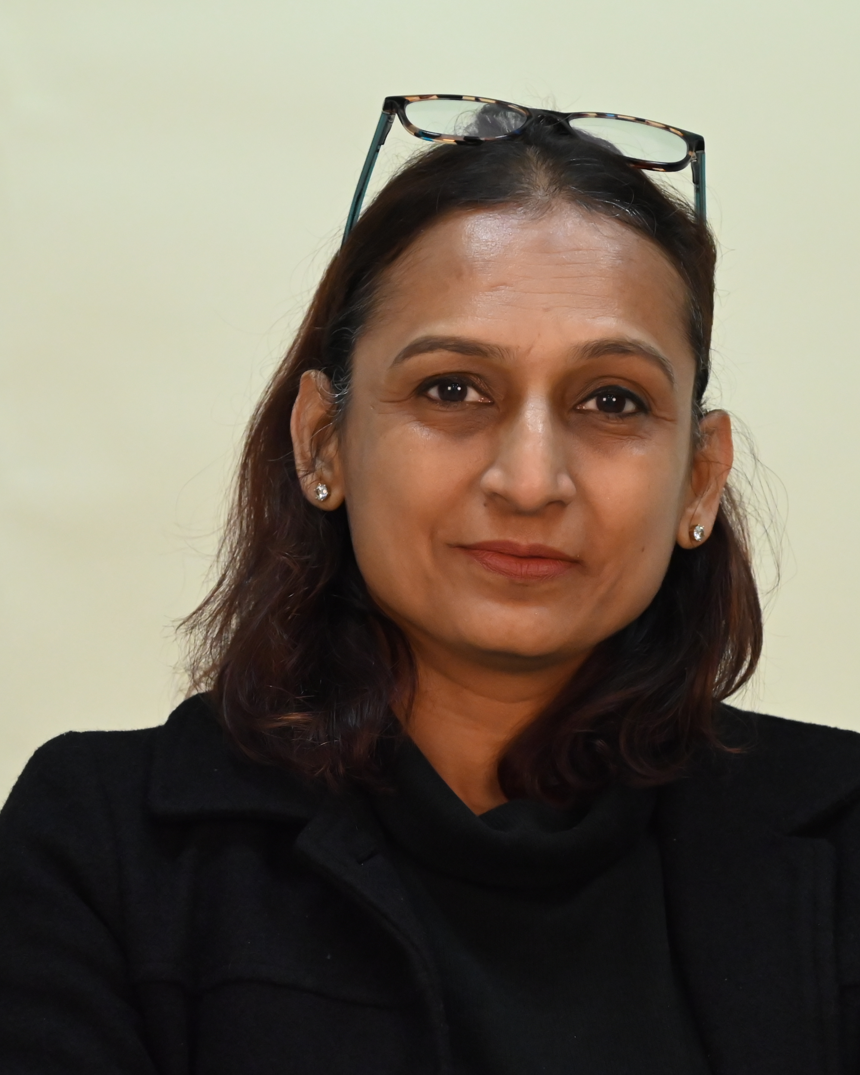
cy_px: 662
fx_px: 6045
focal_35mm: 190
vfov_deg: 10.2
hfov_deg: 8.1
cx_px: 525
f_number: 4.5
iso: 4000
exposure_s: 1/250
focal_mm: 97
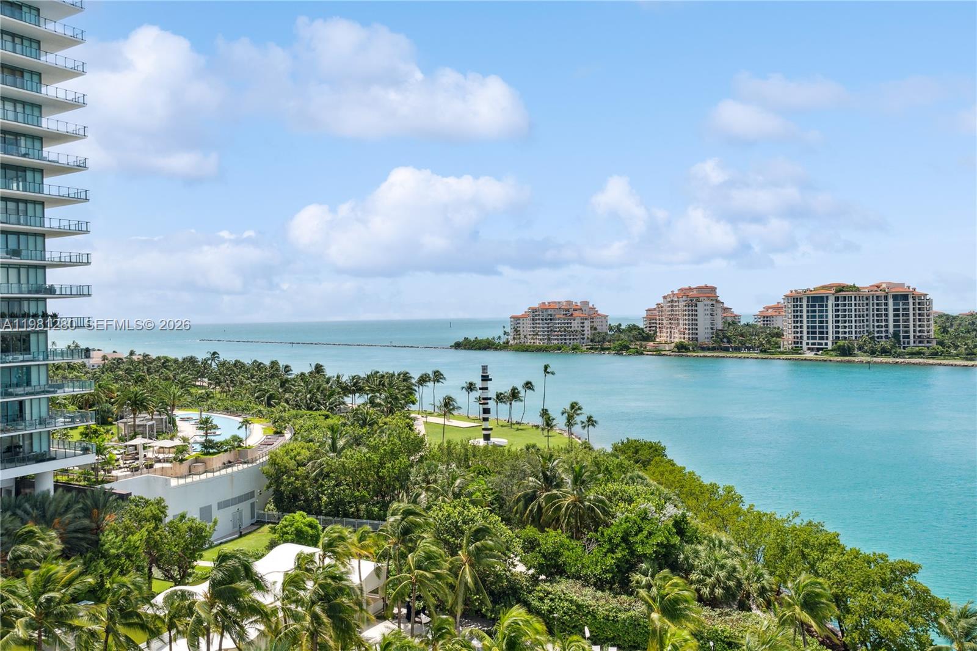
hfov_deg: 61.9
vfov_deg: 43.6
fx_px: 814
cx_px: 488
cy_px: 326
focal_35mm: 30
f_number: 8
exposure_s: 1/1600
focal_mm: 20
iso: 640
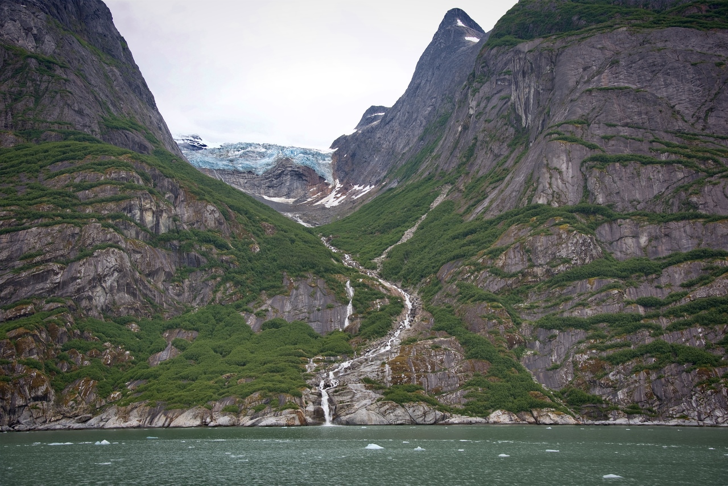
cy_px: 243
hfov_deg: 48.4
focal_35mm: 40
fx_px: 809
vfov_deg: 33.4
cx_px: 364
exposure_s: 1/80
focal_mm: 40
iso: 100
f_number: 5.6
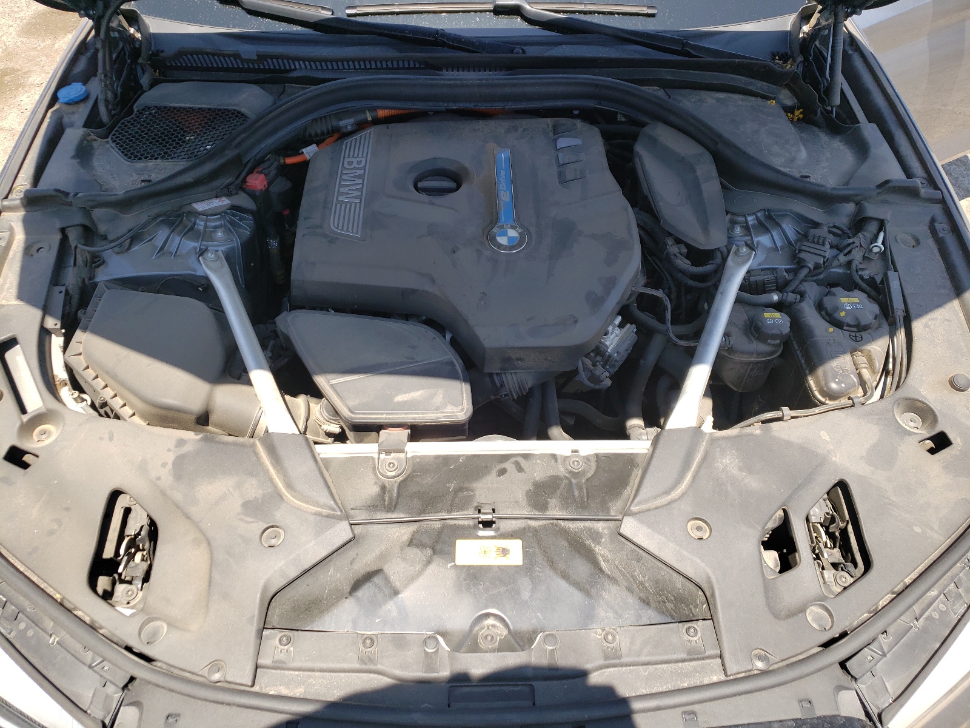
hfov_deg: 67.3
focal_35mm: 26
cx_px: 485
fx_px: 729
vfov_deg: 53.1
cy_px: 364
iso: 50
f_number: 1.5
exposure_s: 1/1000
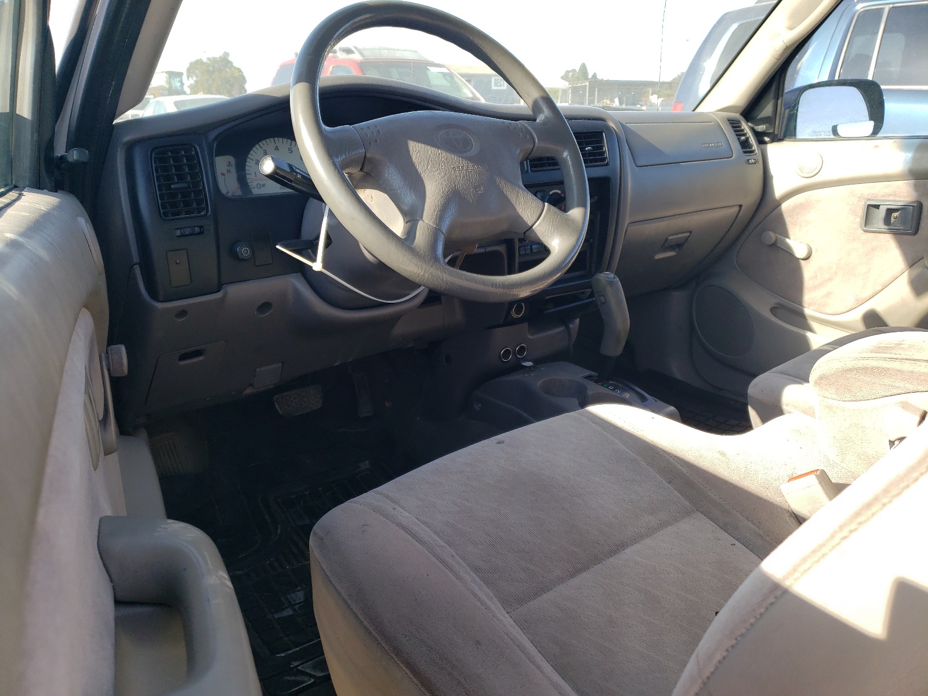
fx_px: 697
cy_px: 348
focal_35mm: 26
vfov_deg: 53.1
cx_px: 464
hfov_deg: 67.3
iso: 50
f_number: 1.5
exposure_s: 1/476
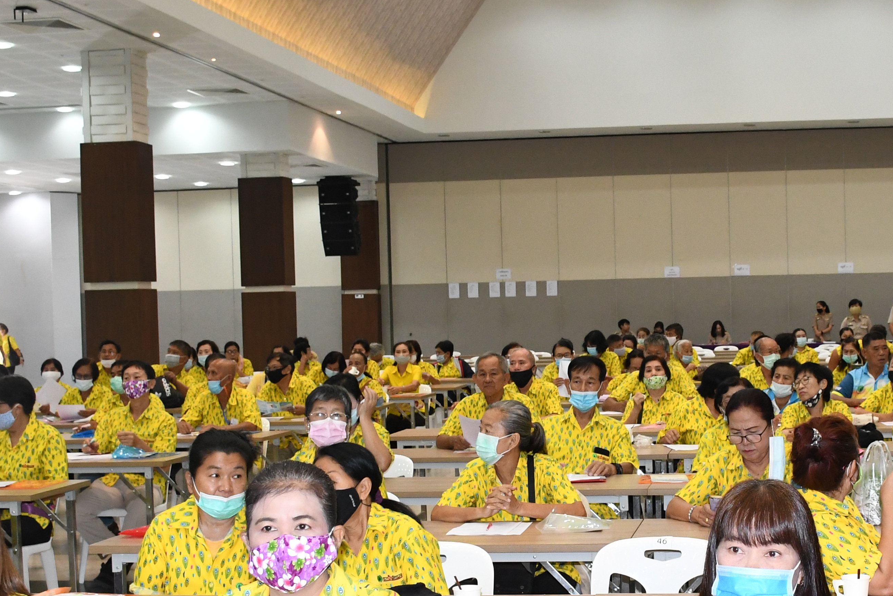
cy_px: 371
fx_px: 1587
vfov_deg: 21.2
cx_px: 655
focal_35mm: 64
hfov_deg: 31.0
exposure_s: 1/80
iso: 1600
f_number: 5.6
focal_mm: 20
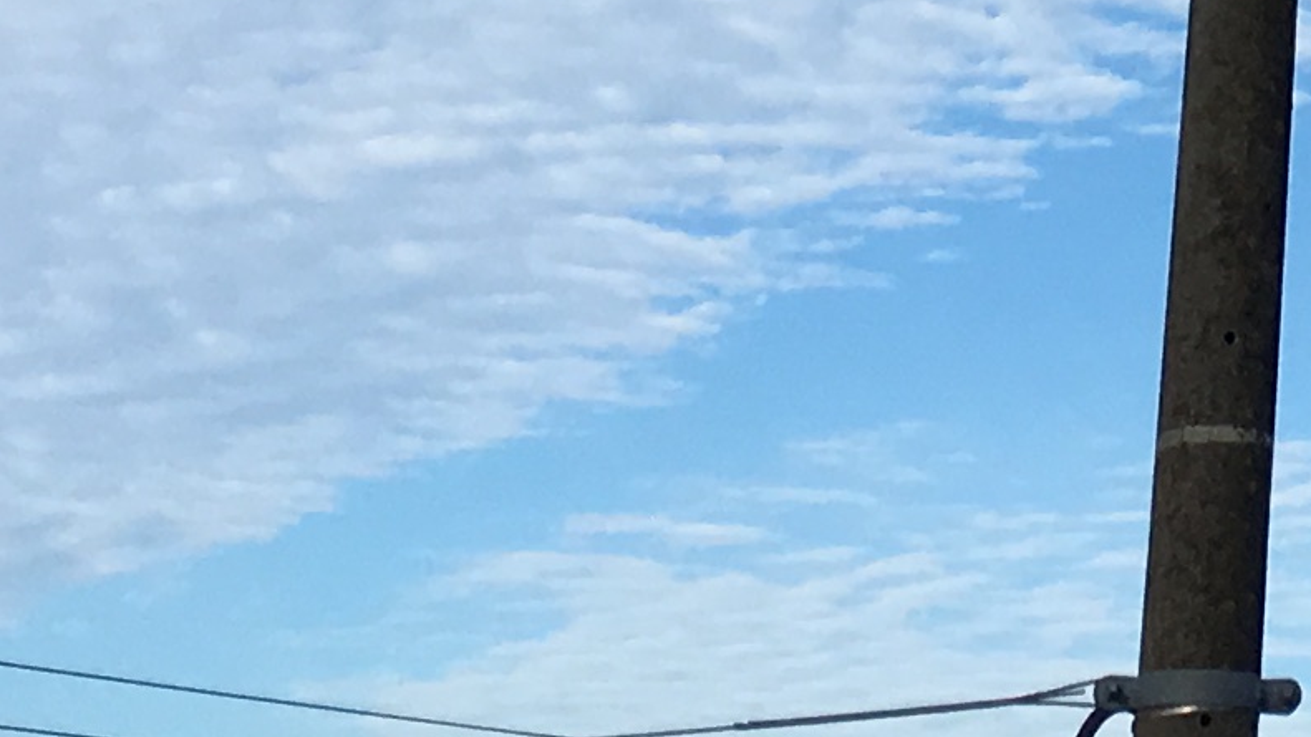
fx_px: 5597
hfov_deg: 12.7
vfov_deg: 6.9
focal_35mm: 161
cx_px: 1987
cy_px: -1356
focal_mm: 4.15
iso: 25
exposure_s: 1/2137
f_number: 2.2
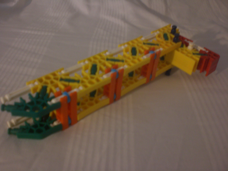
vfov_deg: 37.7
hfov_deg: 49.0
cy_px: 86
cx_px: 114
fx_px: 250
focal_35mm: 38
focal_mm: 6.3
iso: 200
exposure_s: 1/13
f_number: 3.1
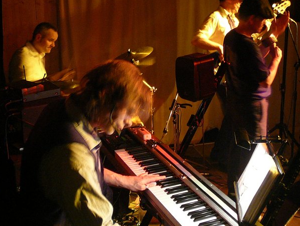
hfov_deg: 33.1
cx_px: 187
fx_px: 503
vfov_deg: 25.2
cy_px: 86
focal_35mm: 58
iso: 200
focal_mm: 5.2
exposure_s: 1/8
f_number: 2.8
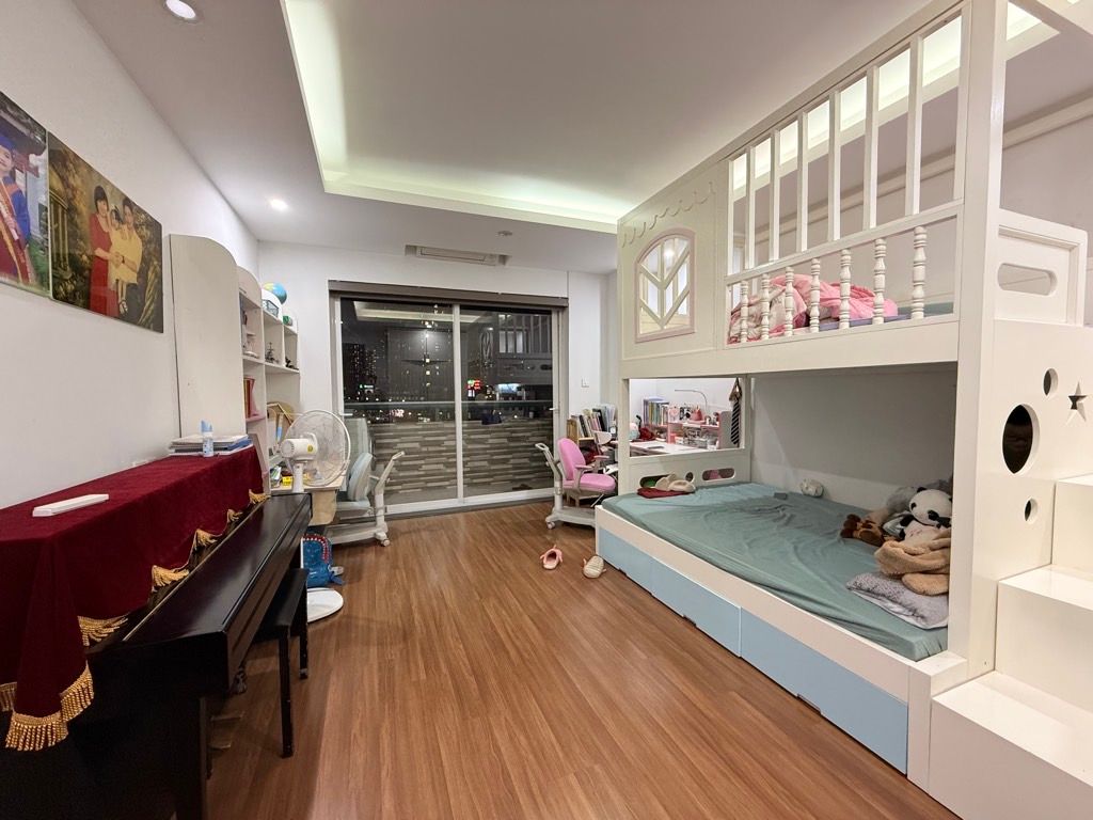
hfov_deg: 102.1
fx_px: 442
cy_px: 410
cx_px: 546
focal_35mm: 14
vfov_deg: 85.7
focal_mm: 2.22
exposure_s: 1/75
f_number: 2.2
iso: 320
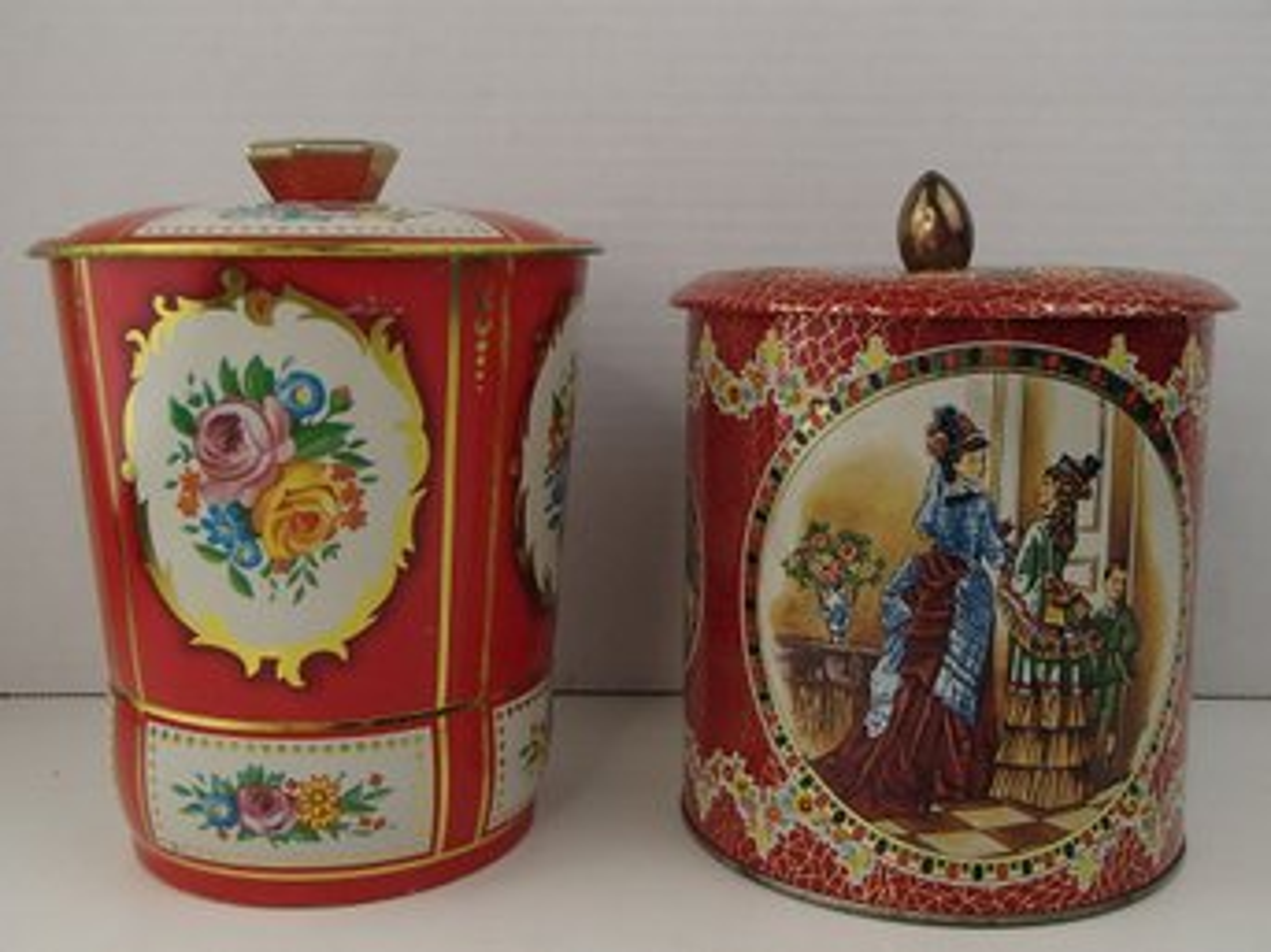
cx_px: 636
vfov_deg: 38.6
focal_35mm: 37
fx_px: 1358
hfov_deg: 50.2
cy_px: 476
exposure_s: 1/160
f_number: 4.7
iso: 200
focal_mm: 6.64
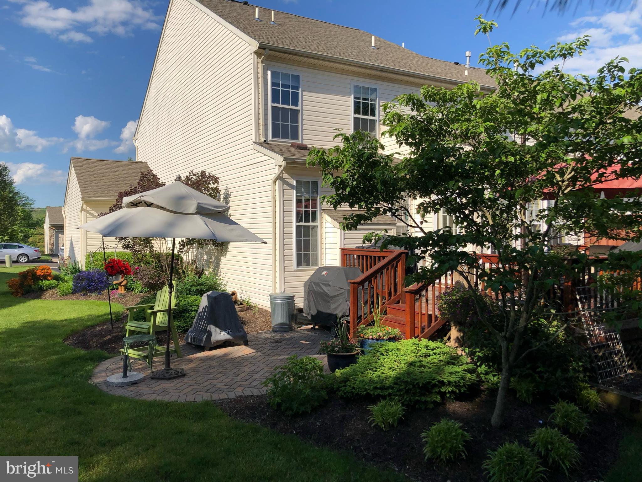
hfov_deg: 63.4
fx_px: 519
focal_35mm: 28
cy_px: 241
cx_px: 321
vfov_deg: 49.7
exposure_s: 1/2315
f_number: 1.8
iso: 20
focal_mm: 4
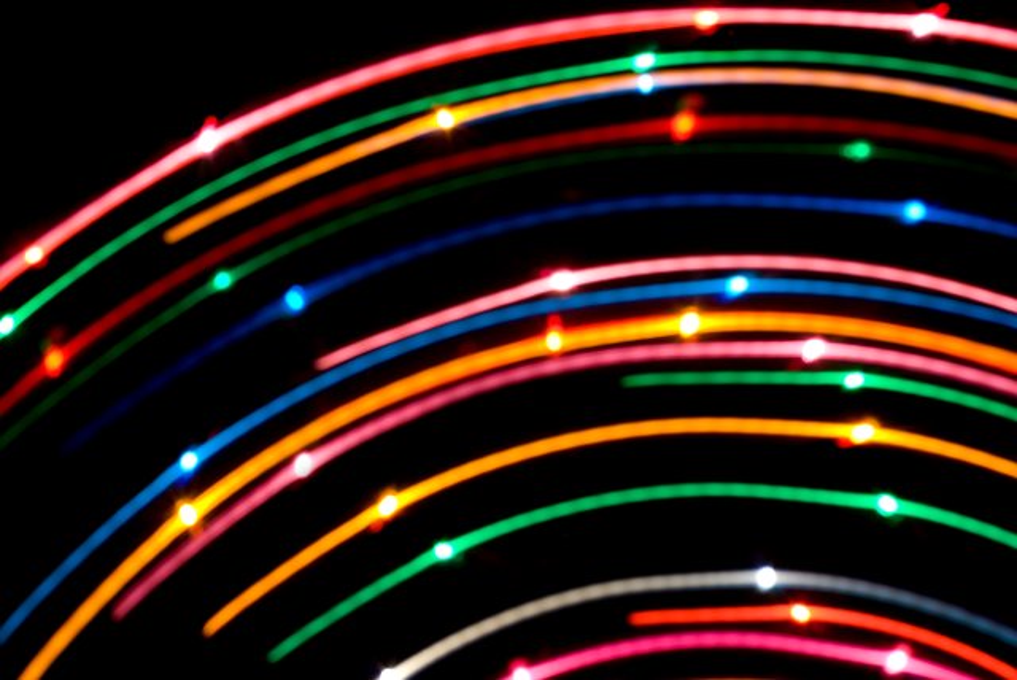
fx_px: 2121
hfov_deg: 27.0
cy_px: 340
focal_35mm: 75
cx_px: 508
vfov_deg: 18.2
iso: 100
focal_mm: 50
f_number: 8
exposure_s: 1.6
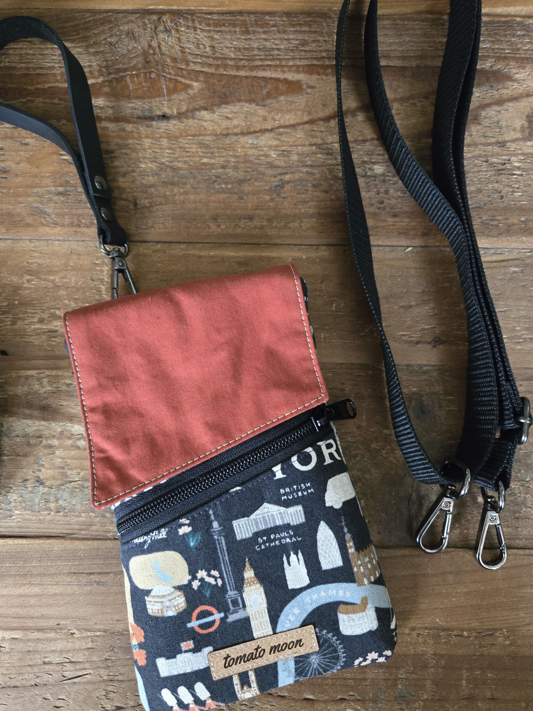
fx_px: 493
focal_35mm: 24
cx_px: 264
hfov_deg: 56.8
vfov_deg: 71.6
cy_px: 361
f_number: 1.8
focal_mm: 5.4
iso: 1250
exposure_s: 1/60
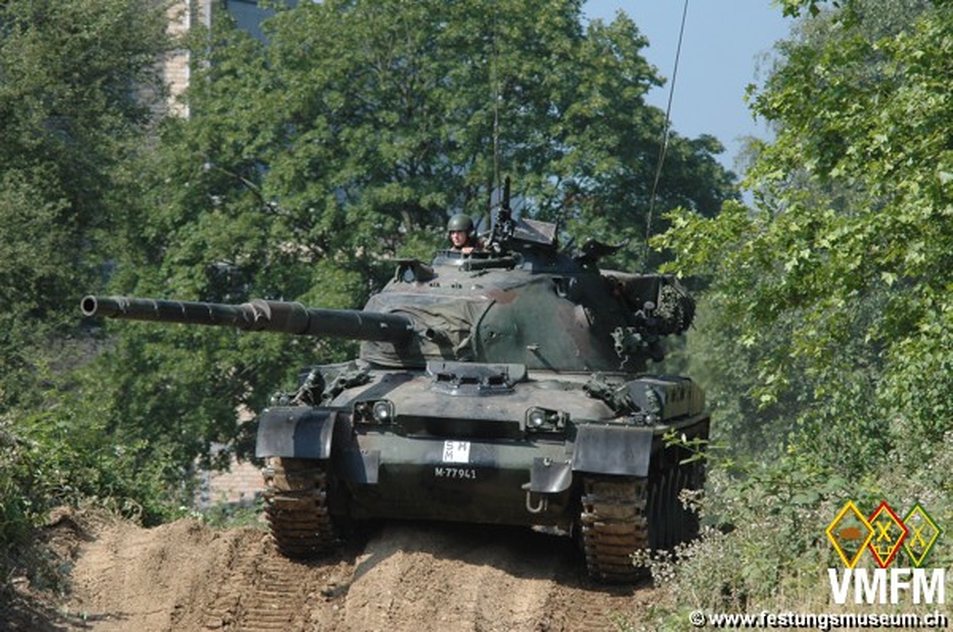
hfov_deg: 8.9
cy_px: 316
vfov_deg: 5.9
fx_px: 6145
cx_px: 476
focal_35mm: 232
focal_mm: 155
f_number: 5
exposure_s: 1/2000
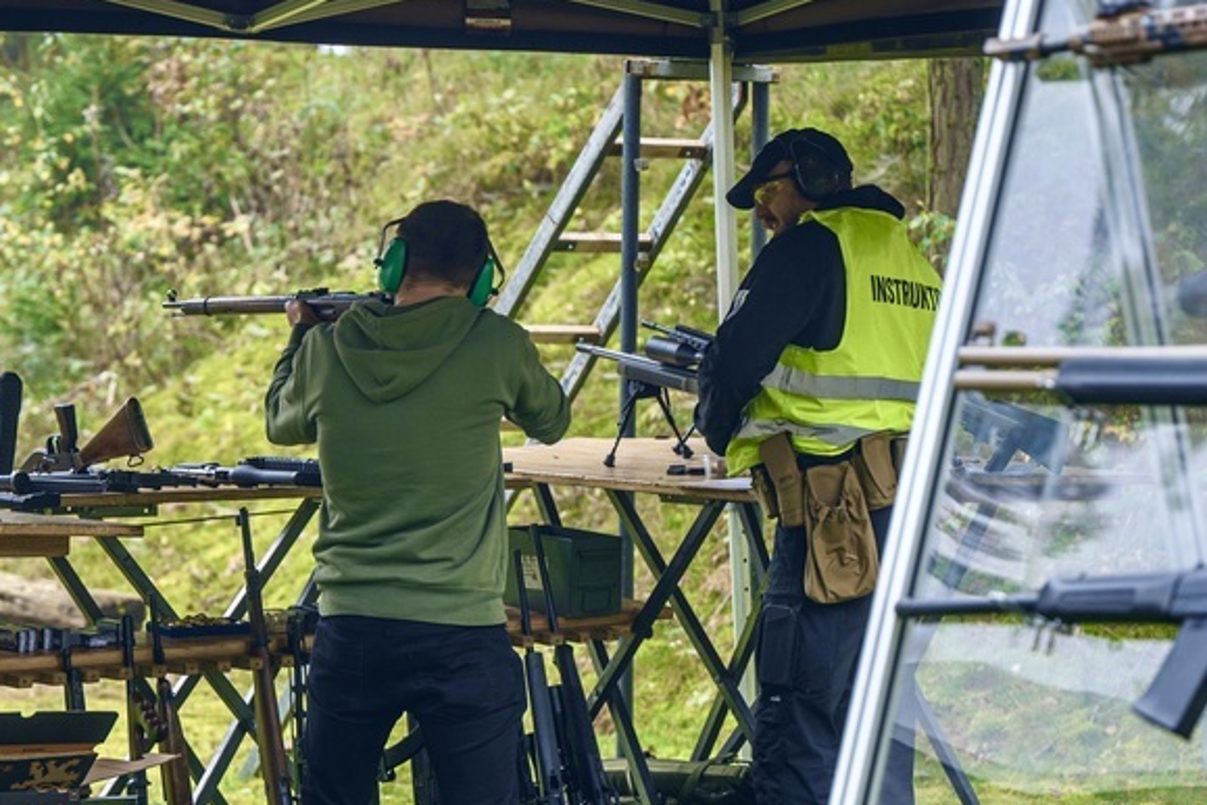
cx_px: 407
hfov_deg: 17.6
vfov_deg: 11.8
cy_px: 474
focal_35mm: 116
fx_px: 3889
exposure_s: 1/500
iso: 360
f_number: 2.8
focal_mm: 70
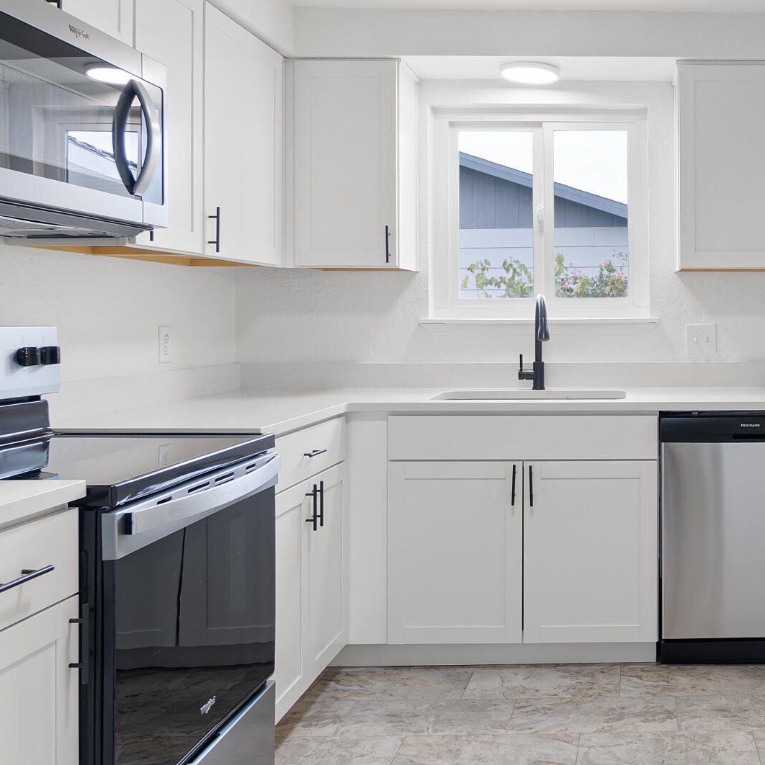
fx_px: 900
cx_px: 676
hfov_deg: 42.6
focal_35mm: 36
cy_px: 316
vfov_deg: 45.9
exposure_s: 1/2
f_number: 6.3
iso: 100
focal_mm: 10
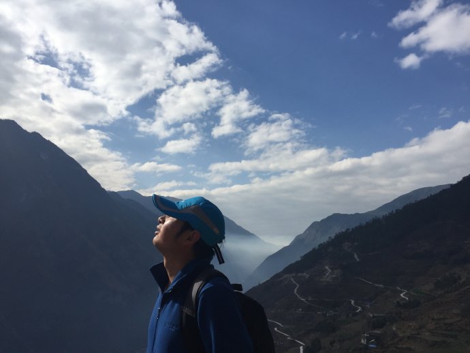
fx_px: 394
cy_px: 176
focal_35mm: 29
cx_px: 235
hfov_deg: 61.7
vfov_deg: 48.2
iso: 32
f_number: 2.2
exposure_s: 1/3968
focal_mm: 4.15
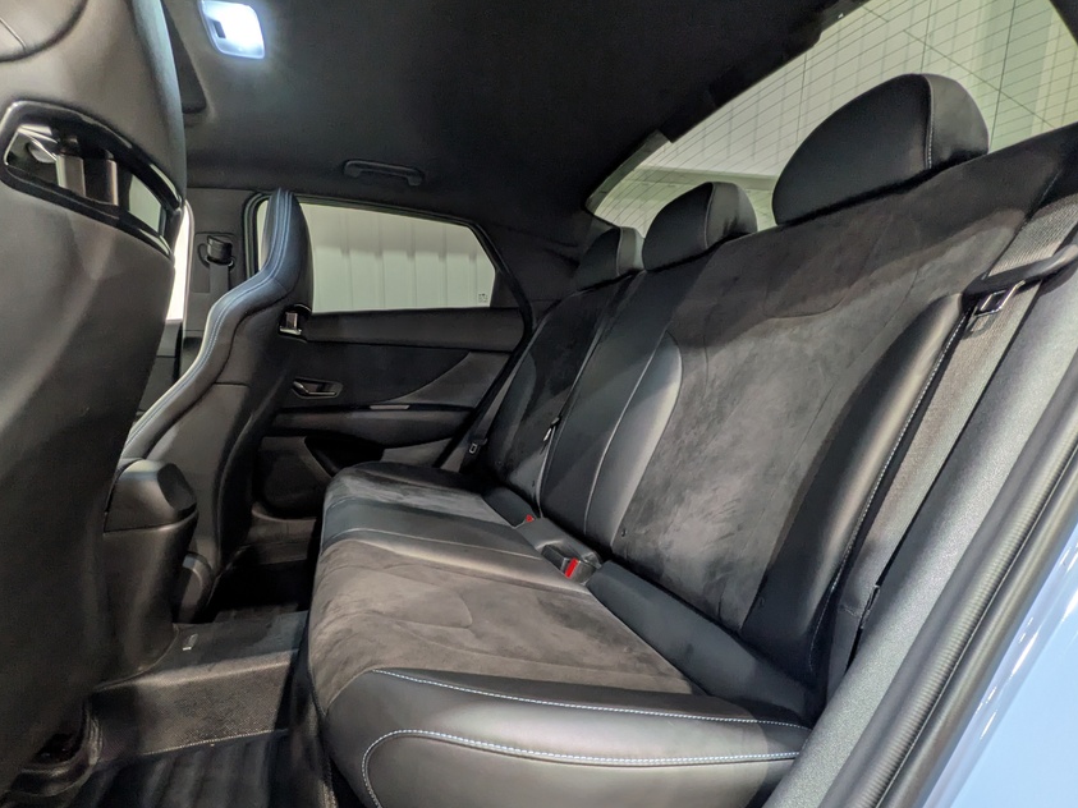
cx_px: 460
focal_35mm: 17
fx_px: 529
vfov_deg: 74.0
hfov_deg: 90.4
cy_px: 481
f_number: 2.2
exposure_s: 1/25
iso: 102
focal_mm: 1.83
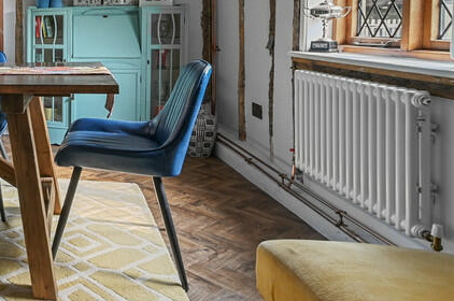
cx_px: -42
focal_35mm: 34
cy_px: 16
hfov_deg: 43.6
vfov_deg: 35.8
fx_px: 428
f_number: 8
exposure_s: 1/1.67
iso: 400
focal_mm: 14
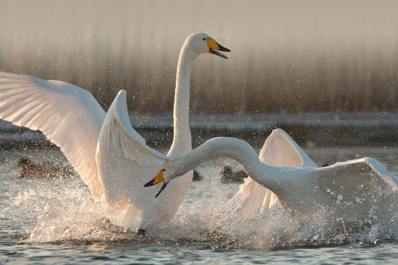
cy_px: 132
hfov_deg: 2.8
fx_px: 8281
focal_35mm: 750
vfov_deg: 1.8
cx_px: 199
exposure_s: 1/640
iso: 320
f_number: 6.7
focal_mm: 500
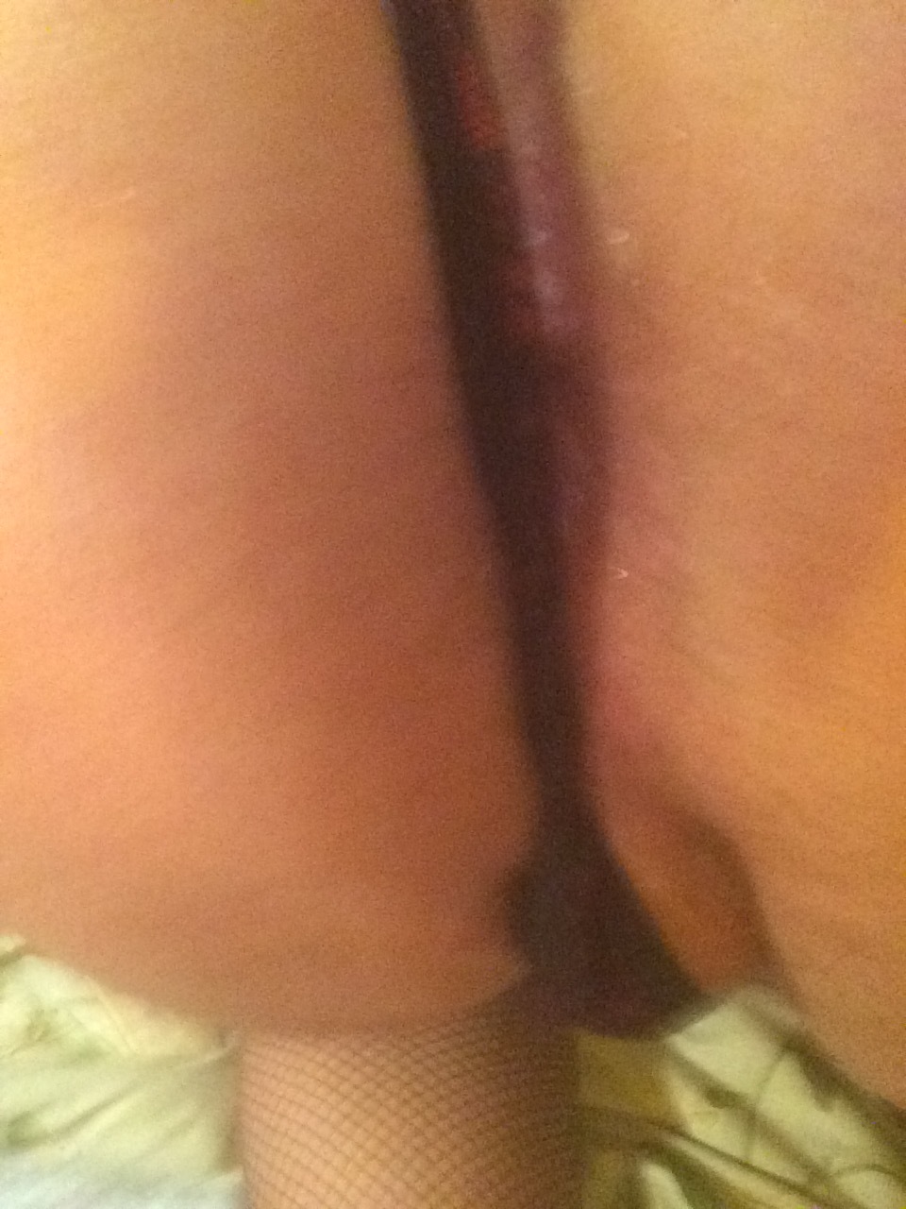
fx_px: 1082
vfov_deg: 58.4
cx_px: 453
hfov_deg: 45.4
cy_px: 604
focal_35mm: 31
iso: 1000
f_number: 2.4
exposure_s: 1/17
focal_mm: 2.15
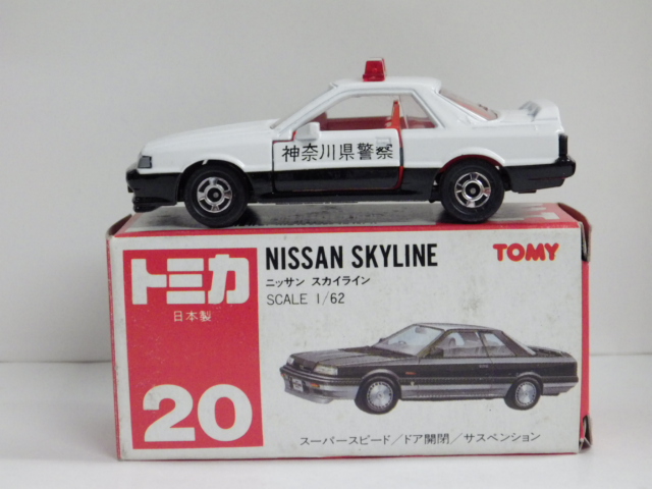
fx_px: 1337
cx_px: 326
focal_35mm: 71
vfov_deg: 20.7
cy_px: 244
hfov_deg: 27.4
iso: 800
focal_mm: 12.8
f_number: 4.2
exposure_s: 1/50
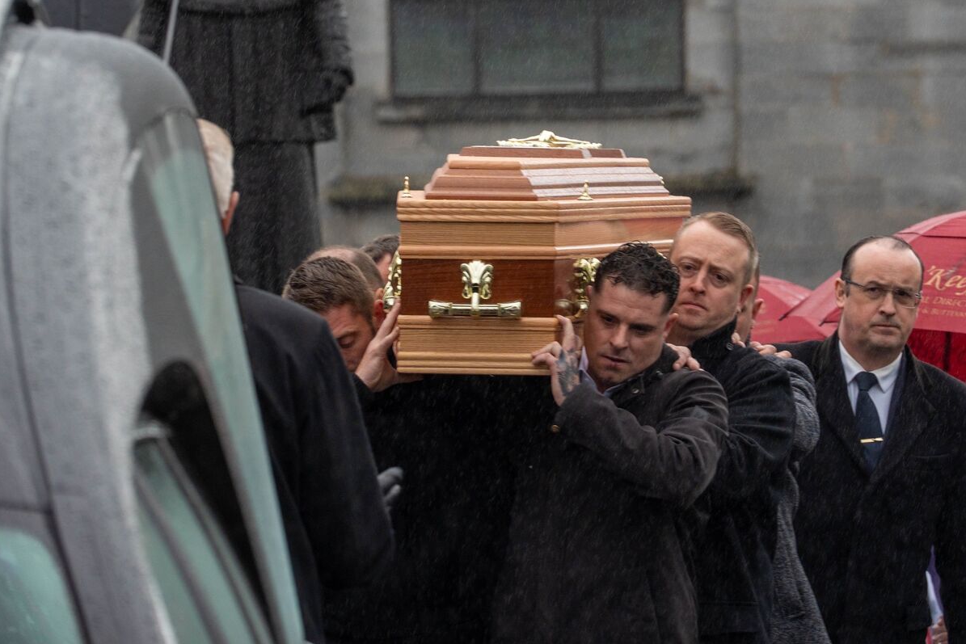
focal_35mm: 237
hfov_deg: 8.7
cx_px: 482
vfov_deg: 5.8
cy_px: 322
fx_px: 6360
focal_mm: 157.7
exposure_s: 1/200
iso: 640
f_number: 5.6
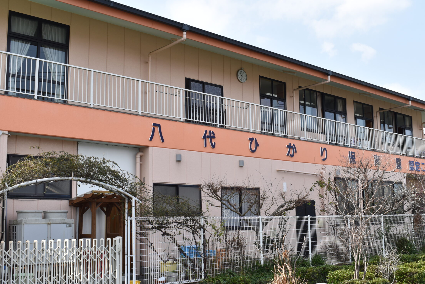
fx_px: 514
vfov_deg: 30.8
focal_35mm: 44
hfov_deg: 44.9
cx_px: 221
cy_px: 143
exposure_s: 1/320
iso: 200
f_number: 9
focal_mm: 25
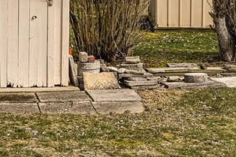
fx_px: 681
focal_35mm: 104
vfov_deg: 12.9
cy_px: -15
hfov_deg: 19.1
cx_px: 3
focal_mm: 30
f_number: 9
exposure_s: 1/200
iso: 100
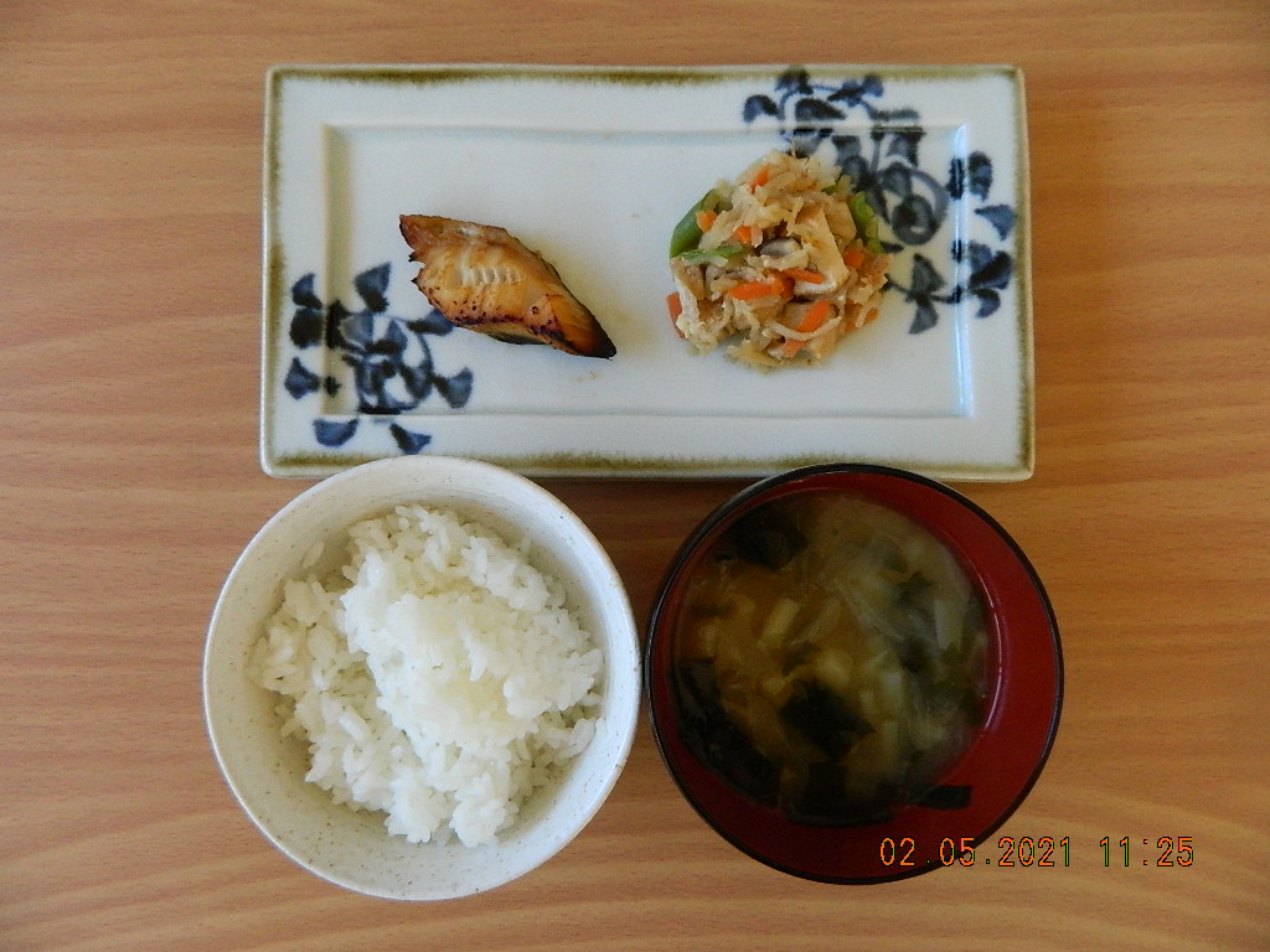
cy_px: 476
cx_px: 635
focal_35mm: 25
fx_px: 917
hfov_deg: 69.4
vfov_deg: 54.9
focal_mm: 4.5
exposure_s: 1/125
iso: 400
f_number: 3.1
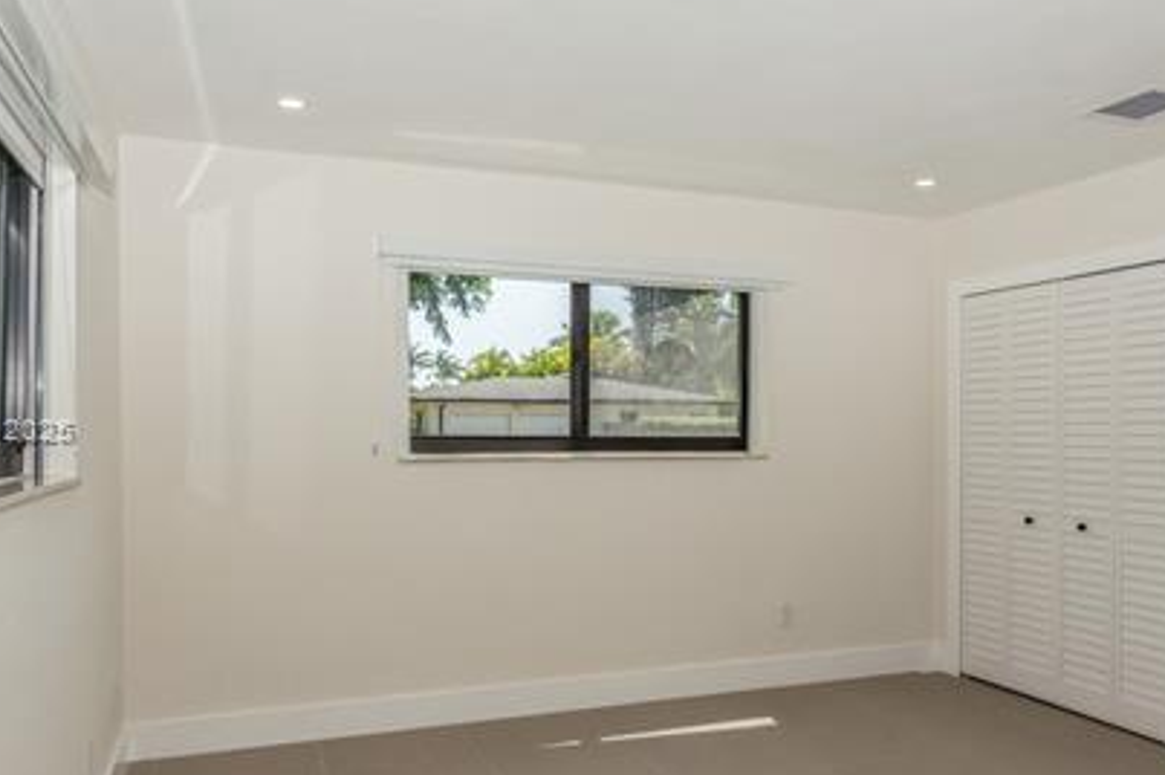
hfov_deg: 67.4
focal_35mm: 27
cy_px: 431
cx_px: 601
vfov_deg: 47.8
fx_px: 873
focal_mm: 17
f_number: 9
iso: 200
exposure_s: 1/250
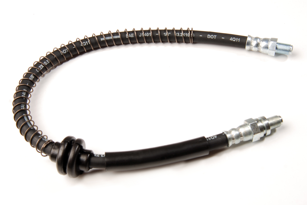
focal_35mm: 52
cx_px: 154
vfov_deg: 25.8
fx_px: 448
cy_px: 102
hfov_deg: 37.9
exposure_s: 1/125
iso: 100
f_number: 13
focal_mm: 35
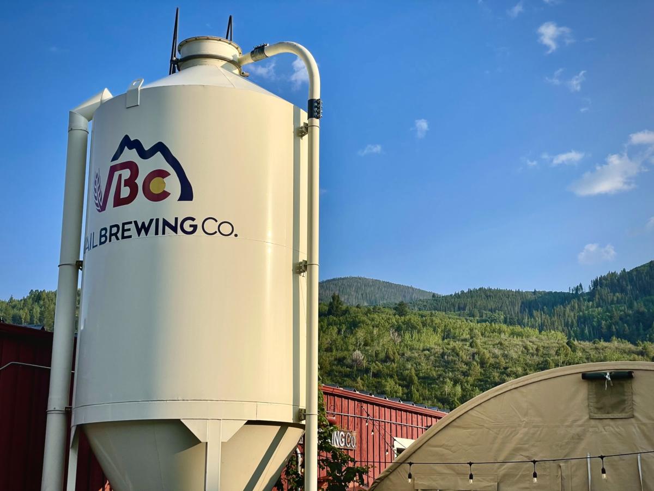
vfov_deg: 28.0
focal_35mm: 52
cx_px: 327
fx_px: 982
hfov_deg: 36.8
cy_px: 246
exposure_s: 1/1332
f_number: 2
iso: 25
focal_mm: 6
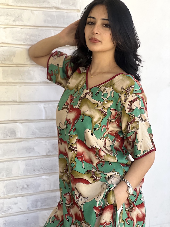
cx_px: 85
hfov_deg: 19.1
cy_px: 114
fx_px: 504
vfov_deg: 25.3
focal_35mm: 77
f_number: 2.8
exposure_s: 1/121
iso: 125
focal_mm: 9
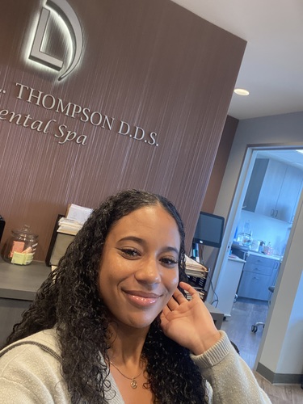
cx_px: 152
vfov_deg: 60.0
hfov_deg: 46.8
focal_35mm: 30
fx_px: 350
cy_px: 202
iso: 320
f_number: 2.2
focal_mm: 2.71
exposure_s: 1/60
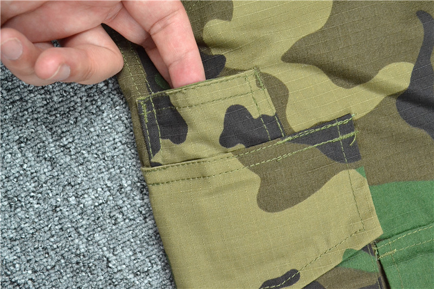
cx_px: 217
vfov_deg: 34.2
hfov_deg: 49.6
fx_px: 470
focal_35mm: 39
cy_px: 144
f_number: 8
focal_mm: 26
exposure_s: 1/80
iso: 3200
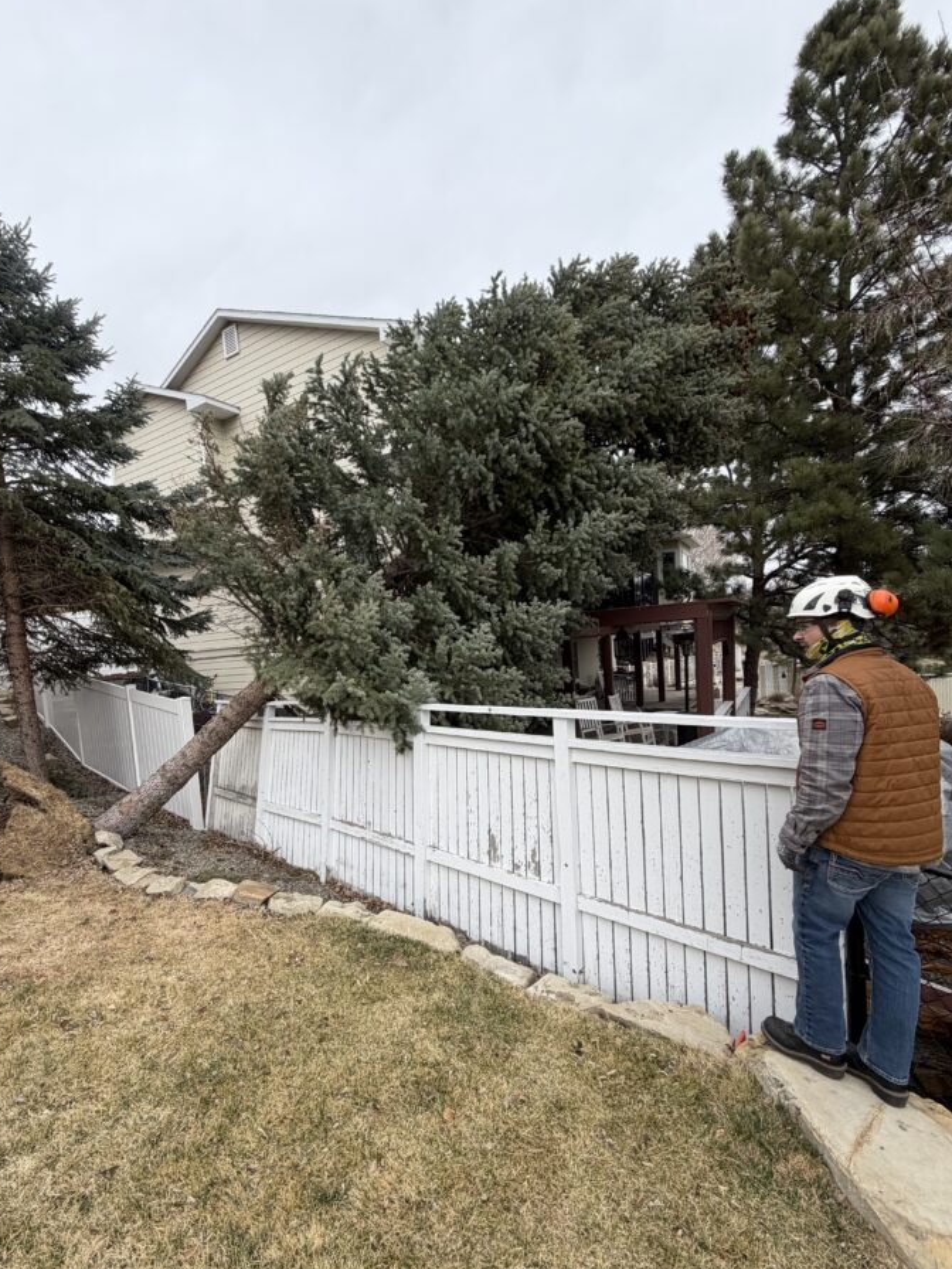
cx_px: 409
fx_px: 587
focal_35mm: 16
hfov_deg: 77.7
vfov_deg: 94.3
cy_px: 690
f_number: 2.2
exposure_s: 1/502
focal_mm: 2.22
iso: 64
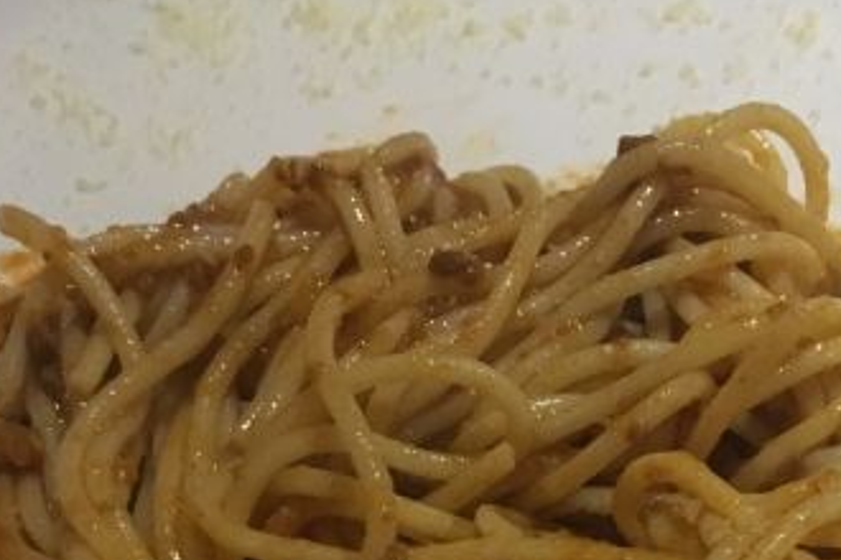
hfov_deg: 30.9
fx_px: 1495
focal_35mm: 64
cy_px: 837
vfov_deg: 18.8
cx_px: 633
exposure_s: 1/17
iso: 320
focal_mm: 4.15
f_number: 2.2
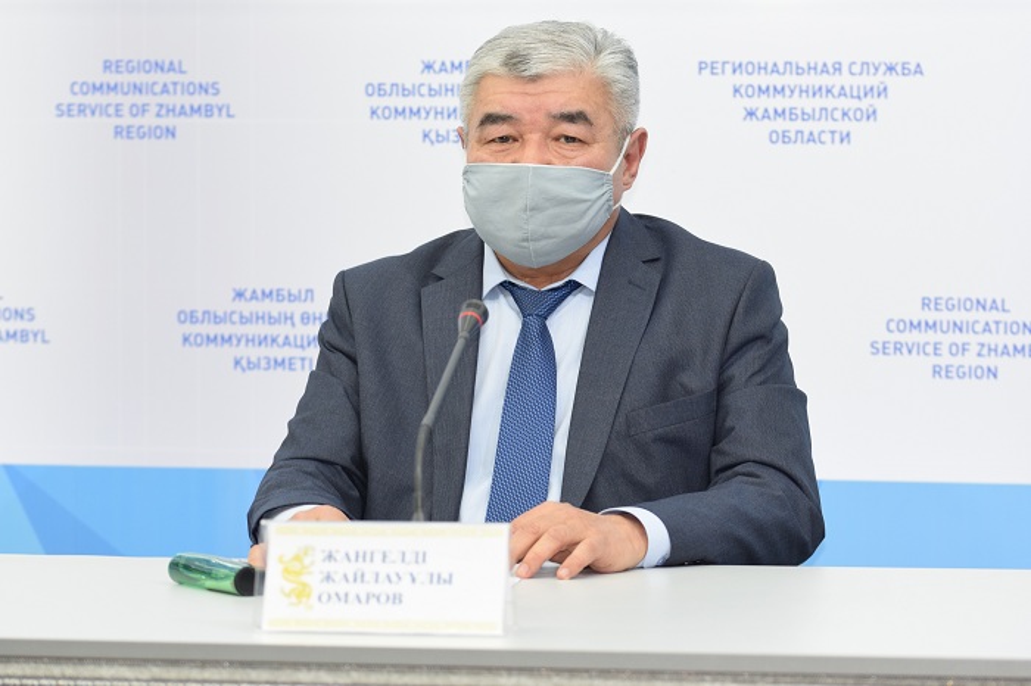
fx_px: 4508
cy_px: 343
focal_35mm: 158
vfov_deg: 8.7
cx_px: 516
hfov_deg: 13.0
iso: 800
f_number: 5
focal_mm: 105
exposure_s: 1/100
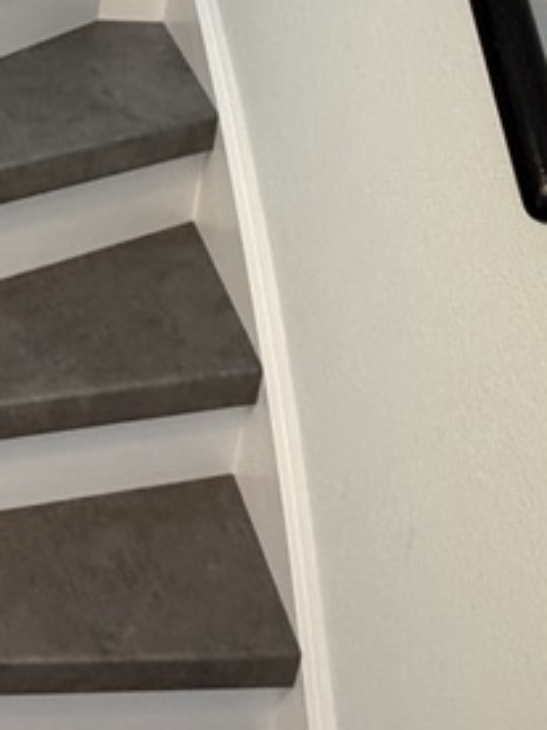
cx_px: -61
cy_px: 108
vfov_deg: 35.2
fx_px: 1096
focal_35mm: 52
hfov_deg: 25.8
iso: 500
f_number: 2.2
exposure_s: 1/60
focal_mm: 2.22
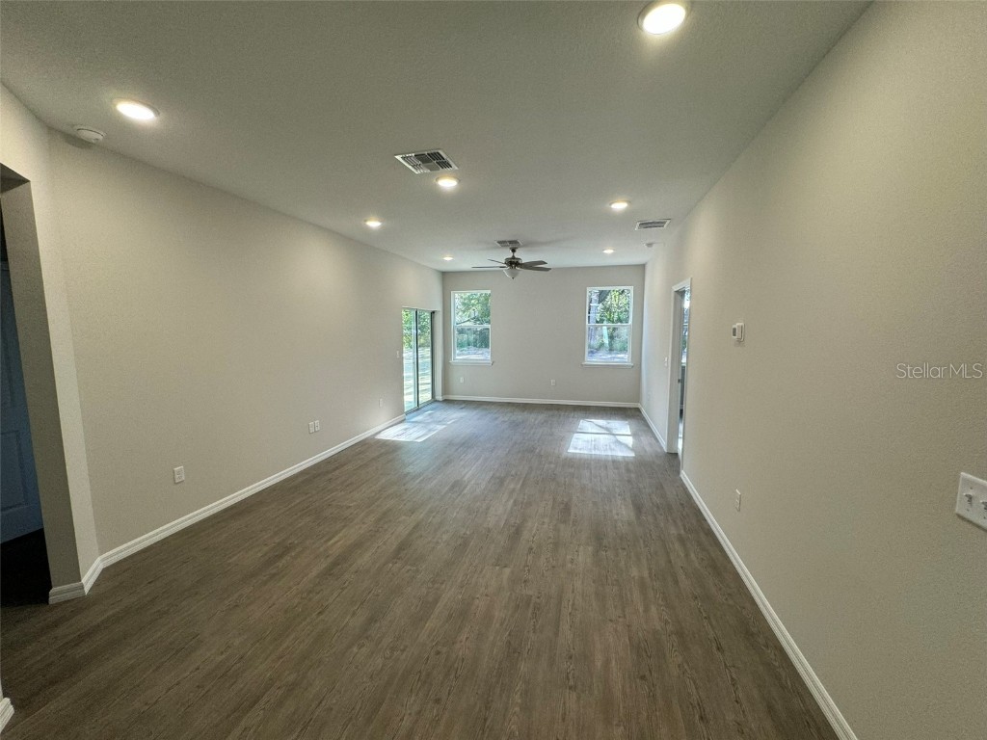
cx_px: 494
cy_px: 370
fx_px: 399
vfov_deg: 85.7
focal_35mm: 14
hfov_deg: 102.1
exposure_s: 1/120
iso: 100
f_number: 2.2
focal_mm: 2.22
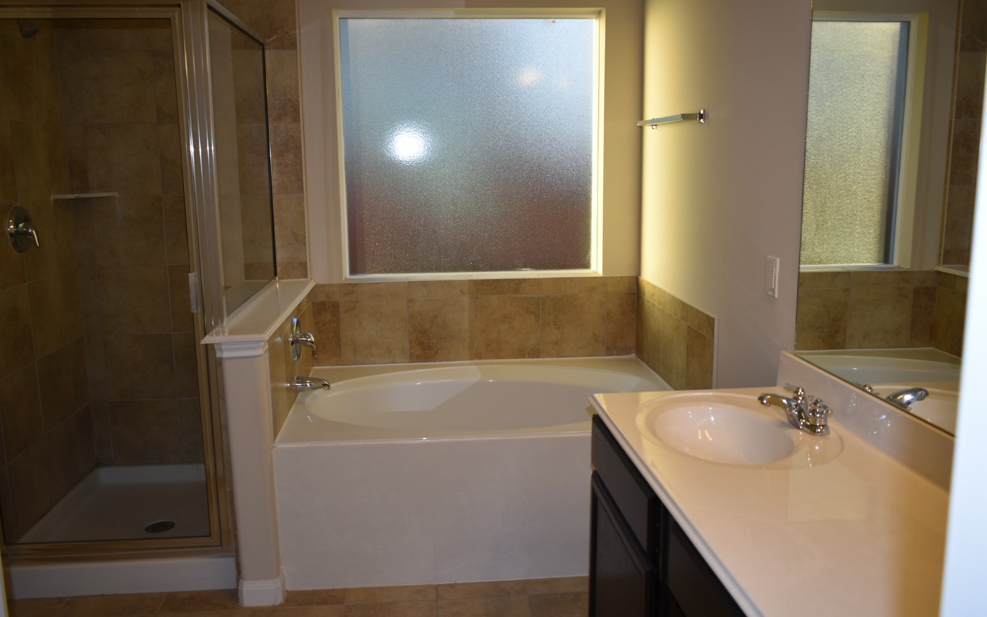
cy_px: 308
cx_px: 490
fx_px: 834
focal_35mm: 31
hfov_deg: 61.2
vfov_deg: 40.6
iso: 100
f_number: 3.5
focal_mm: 20
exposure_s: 1/80
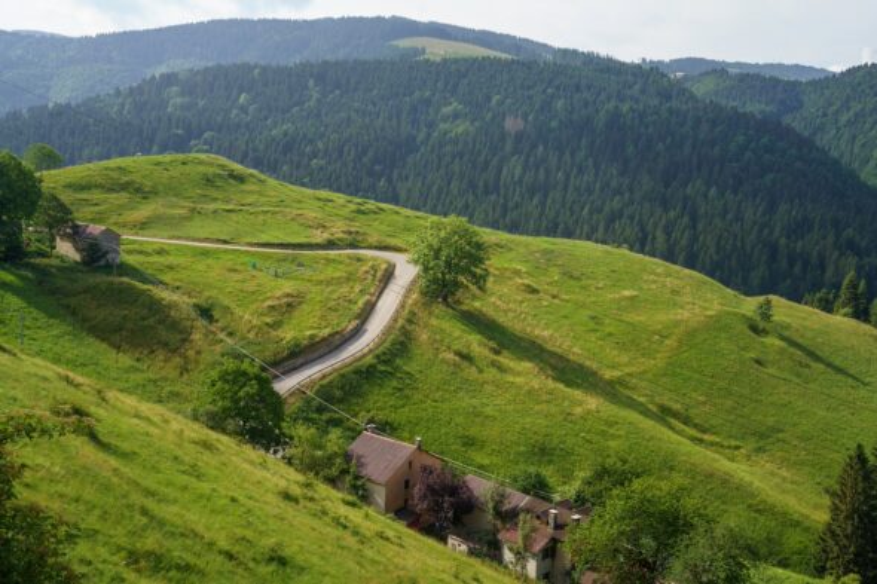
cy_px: 292
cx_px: 438
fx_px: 1023
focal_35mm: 42
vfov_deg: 31.9
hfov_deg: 46.4
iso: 100
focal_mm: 42
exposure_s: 1/80
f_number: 8
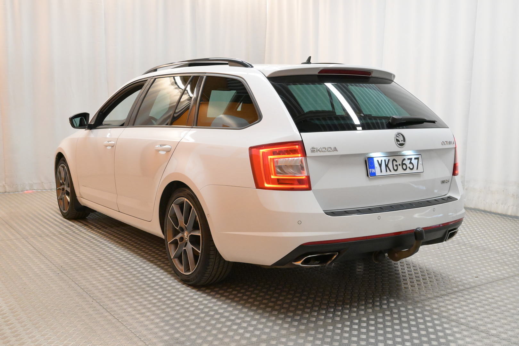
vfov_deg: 33.0
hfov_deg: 47.9
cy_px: 173
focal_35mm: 40
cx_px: 260
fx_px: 584
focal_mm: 27
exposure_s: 1/250
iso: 5000
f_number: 6.3
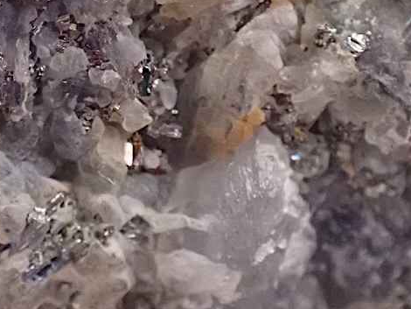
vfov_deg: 5.6
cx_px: 16
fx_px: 3160
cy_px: -1
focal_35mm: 266
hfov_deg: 7.4
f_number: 4.9
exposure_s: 1/30
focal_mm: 18
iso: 1600
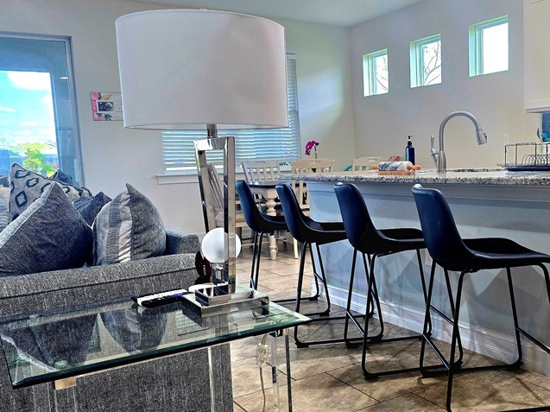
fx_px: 588
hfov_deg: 48.6
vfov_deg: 38.6
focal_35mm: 37
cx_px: 397
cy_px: 218
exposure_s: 1/120
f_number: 1.7
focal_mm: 6.3
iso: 100
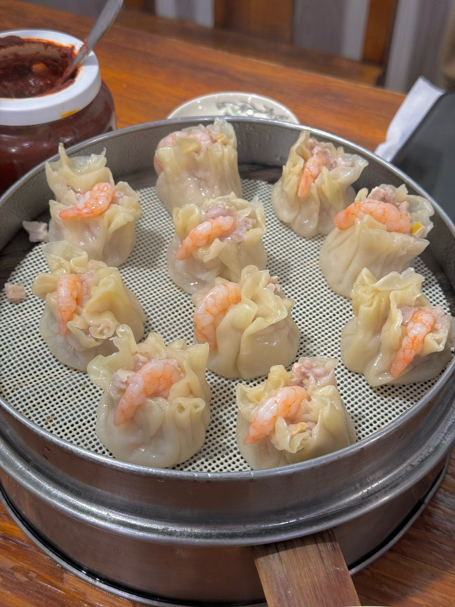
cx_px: 228
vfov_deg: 39.7
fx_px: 841
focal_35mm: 48
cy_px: 304
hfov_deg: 30.3
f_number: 1.78
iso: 100
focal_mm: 6.86
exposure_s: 1/50
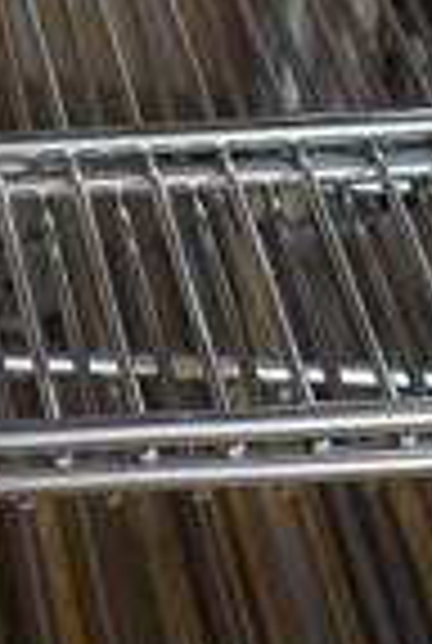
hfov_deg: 7.1
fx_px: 3421
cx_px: -320
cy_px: -263
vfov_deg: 10.4
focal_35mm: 191
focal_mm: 20
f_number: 3.5
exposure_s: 1/125
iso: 800
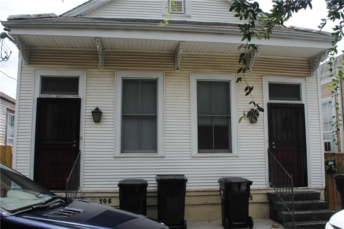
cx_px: 172
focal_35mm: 33
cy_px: 114
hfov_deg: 57.2
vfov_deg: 40.0
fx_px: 315
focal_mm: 22
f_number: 8
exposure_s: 1/250
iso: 100
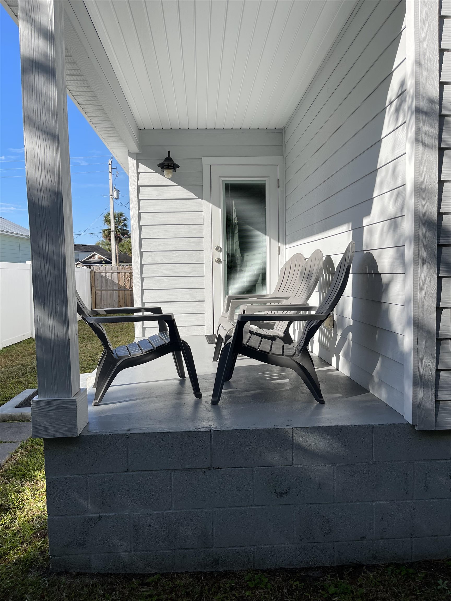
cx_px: 226
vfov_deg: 67.3
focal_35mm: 26
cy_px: 300
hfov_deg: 53.1
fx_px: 452
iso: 32
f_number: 1.6
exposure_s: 1/2924
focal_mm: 5.1
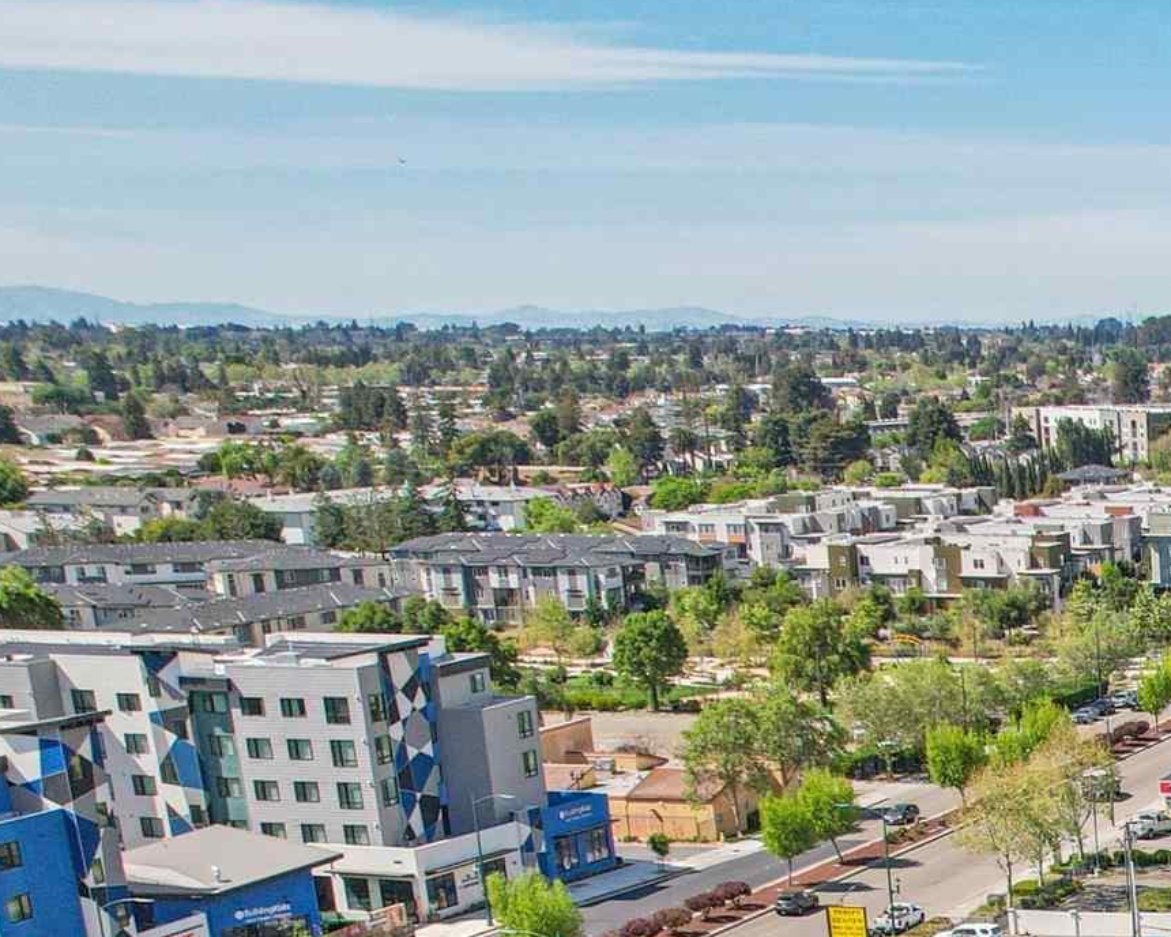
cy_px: 1267
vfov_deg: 19.4
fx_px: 2495
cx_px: 1763
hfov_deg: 21.9
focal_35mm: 72
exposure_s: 1/320
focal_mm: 8.4
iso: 130
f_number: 2.8
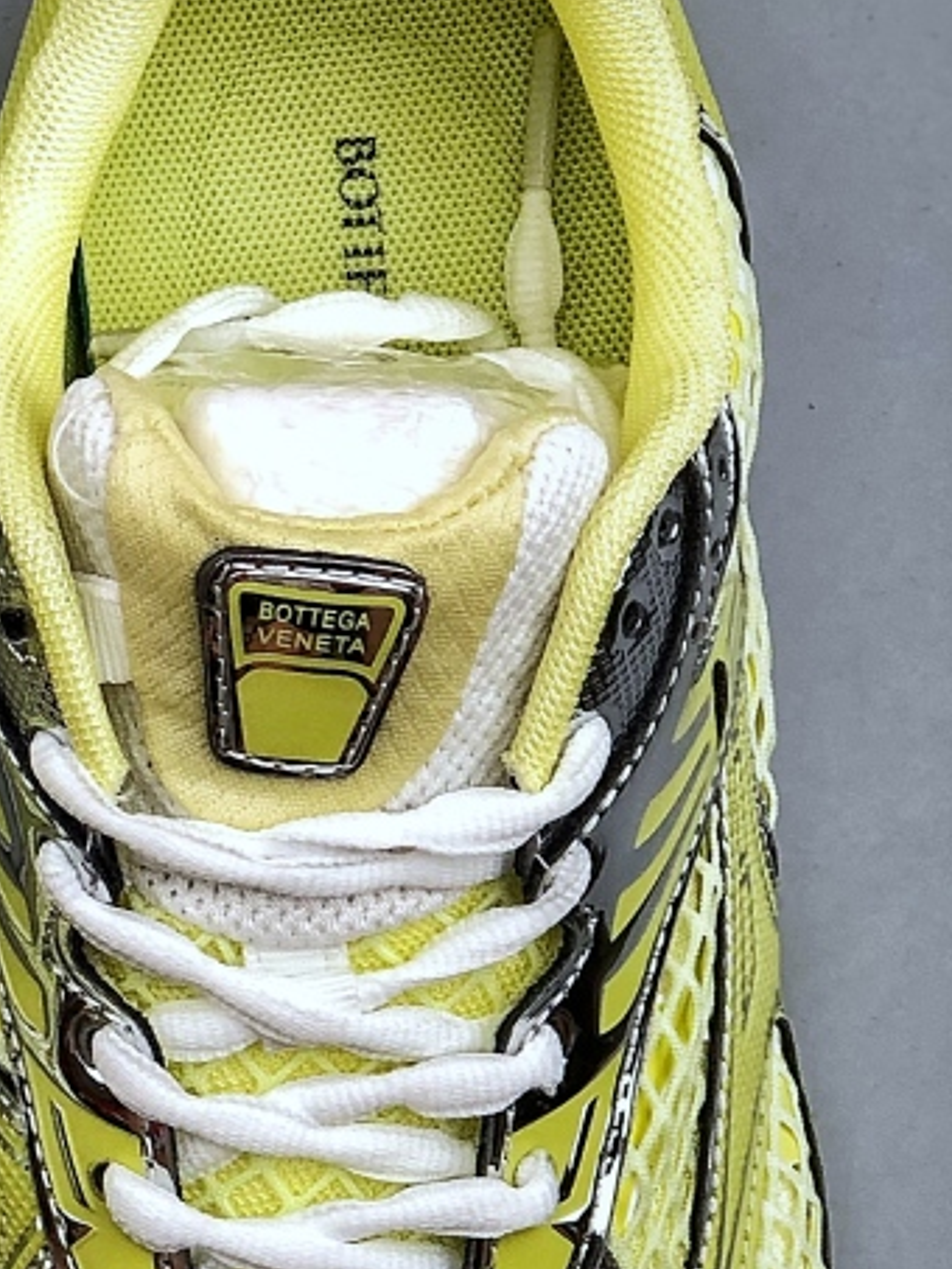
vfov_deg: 10.9
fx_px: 6634
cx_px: -437
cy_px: 852
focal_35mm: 181
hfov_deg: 8.1
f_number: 2.8
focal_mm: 6.6
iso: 32
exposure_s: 1/100
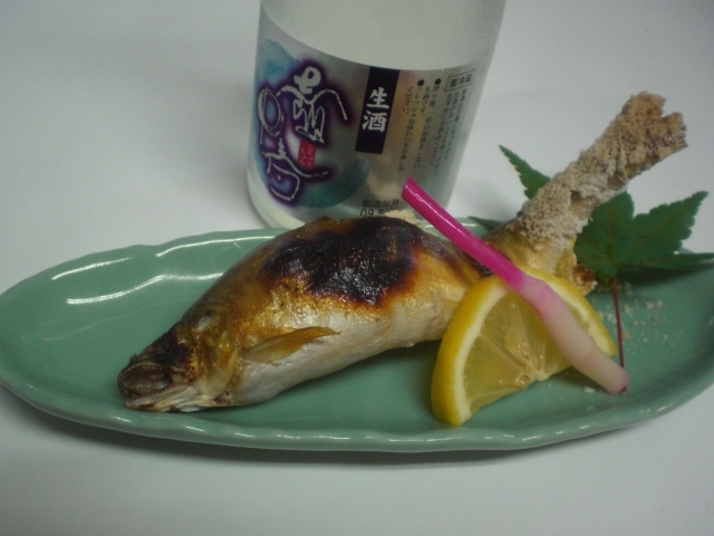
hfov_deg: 49.0
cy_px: 268
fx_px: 784
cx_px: 357
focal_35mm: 38
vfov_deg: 37.7
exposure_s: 1/80
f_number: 3.1
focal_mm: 6.3
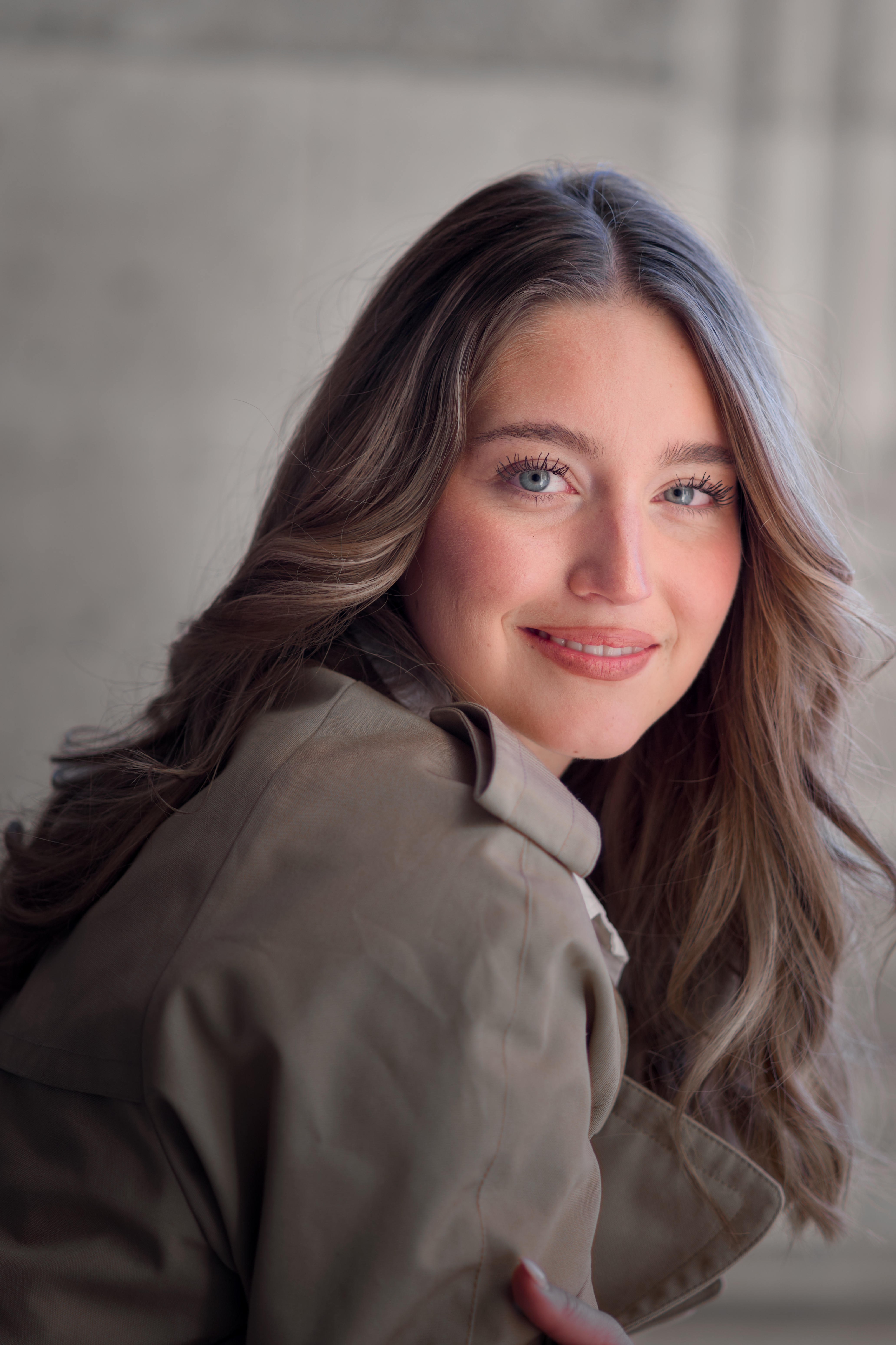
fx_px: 4760
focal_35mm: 128
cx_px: 448
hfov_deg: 10.8
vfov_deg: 16.1
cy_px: 672
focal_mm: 85
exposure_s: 1/640
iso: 100
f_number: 1.8
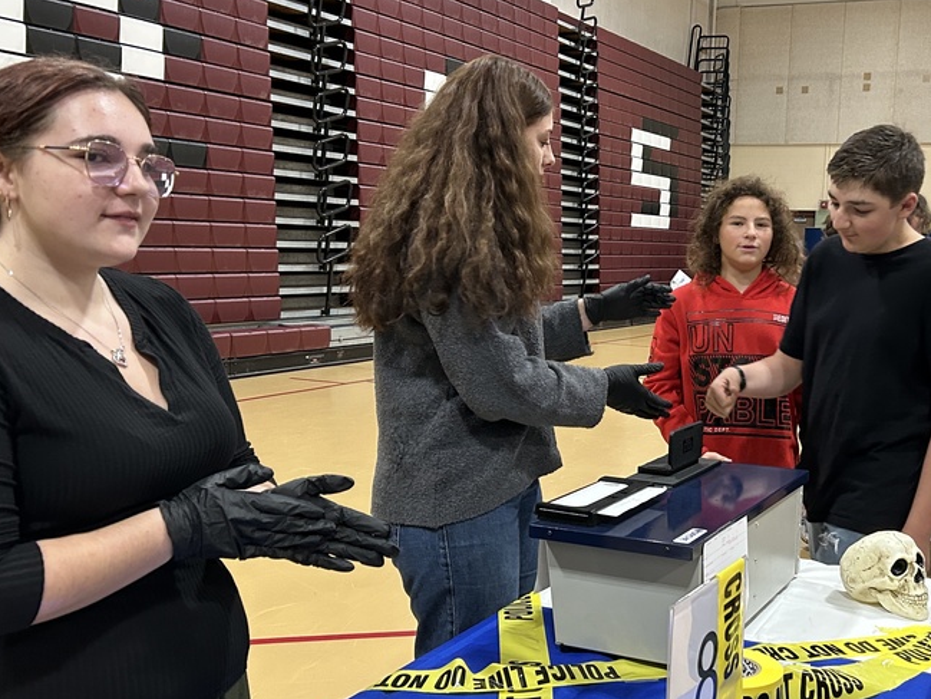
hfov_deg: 45.0
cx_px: 633
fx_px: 1103
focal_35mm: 41
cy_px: 395
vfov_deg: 35.1
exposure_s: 1/60
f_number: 1.5
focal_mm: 5.7
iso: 250
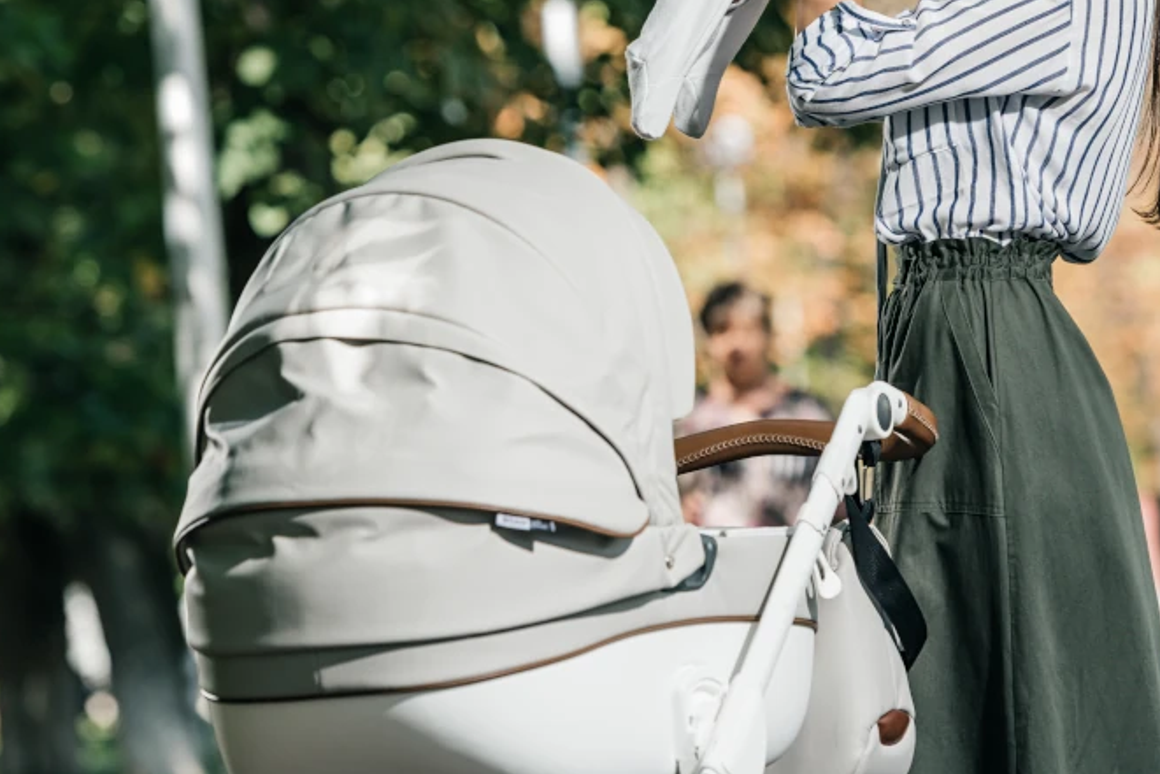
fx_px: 7735
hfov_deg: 8.6
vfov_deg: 5.7
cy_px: 203
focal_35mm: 240
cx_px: 607
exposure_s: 1/250
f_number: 4
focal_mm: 155
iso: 200
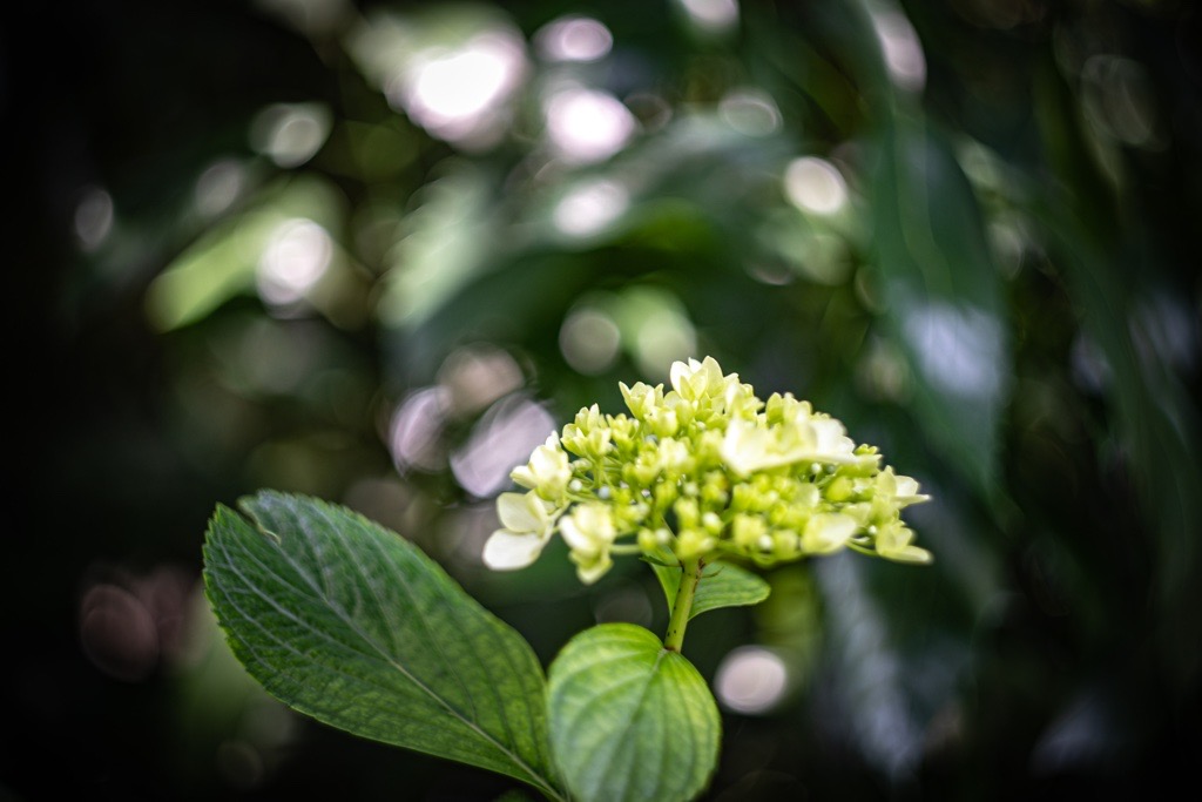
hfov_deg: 39.6
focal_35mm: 50
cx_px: 601
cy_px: 401
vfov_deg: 27.0
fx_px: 1670
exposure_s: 1/100
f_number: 1.4
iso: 100
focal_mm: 50
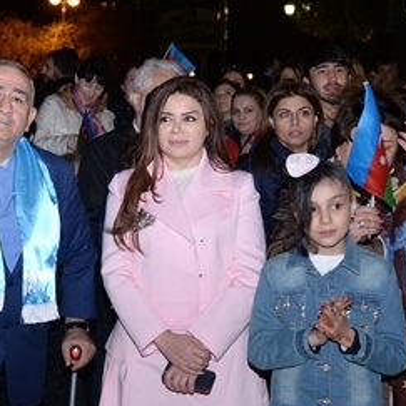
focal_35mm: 103
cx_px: -2
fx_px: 1367
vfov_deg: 16.9
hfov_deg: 16.5
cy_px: 180
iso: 2200
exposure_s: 1/100
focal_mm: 46
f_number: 4.5
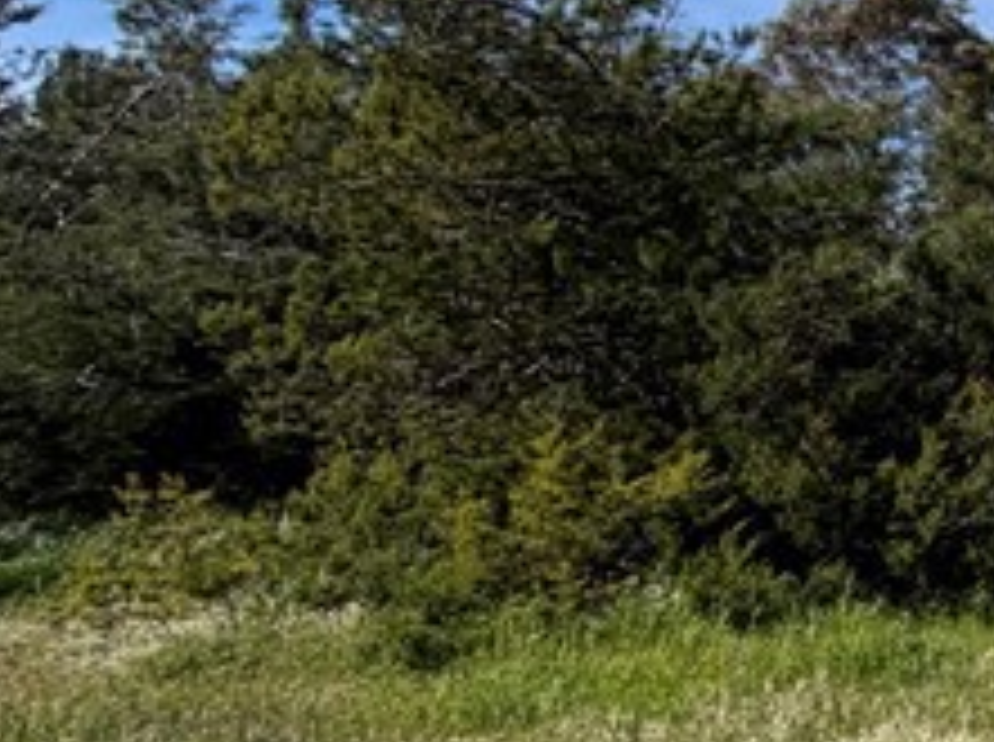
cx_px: 2127
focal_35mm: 65
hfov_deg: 17.5
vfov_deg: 22.5
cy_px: 364
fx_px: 1863
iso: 20
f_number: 2.2
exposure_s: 1/1125
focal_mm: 2.22
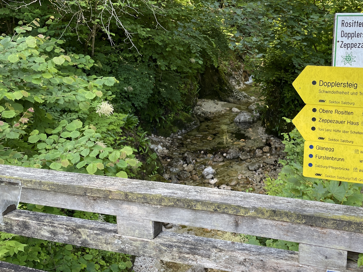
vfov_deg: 39.4
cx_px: 250
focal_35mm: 36
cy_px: 105
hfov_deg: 50.2
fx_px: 377
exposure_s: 1/160
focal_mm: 4.2
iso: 32
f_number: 1.6
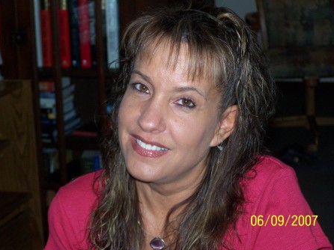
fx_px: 1138
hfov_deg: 16.7
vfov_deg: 12.5
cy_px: 125
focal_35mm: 118
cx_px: 168
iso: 160
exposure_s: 1/100
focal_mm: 19.4
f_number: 3.3
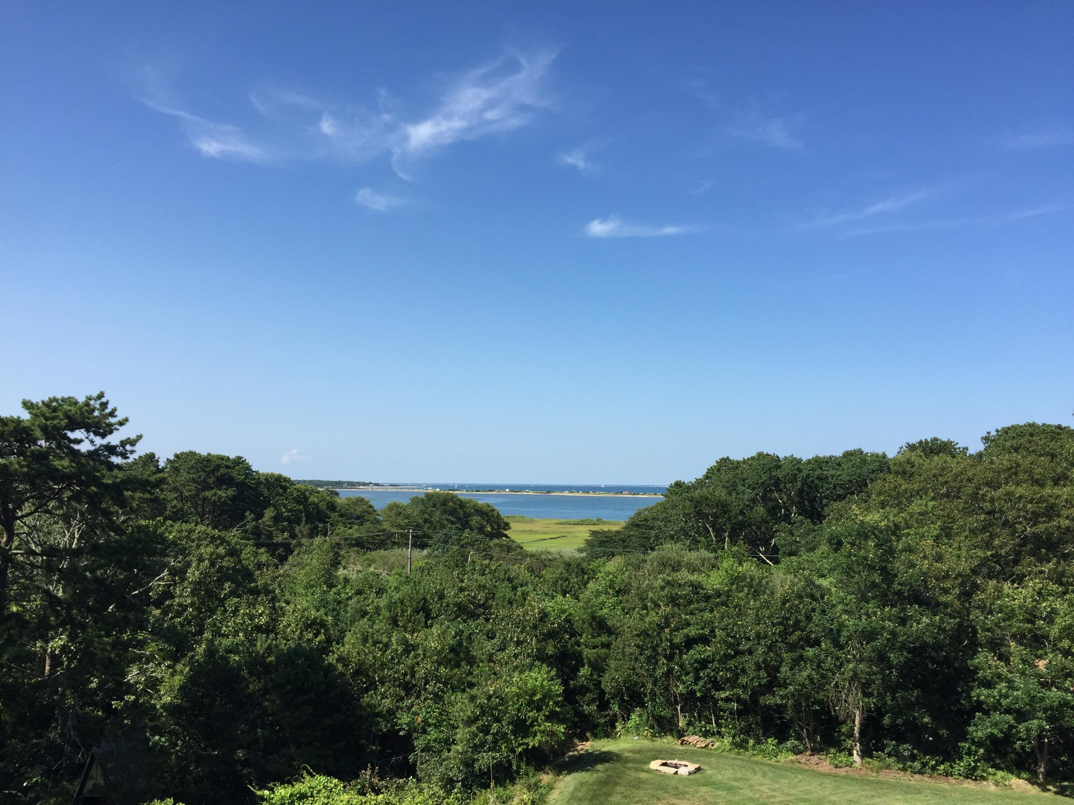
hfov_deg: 61.7
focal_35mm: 29
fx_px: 900
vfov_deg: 48.2
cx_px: 537
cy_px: 402
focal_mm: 4.15
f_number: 2.2
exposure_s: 1/1883
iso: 32
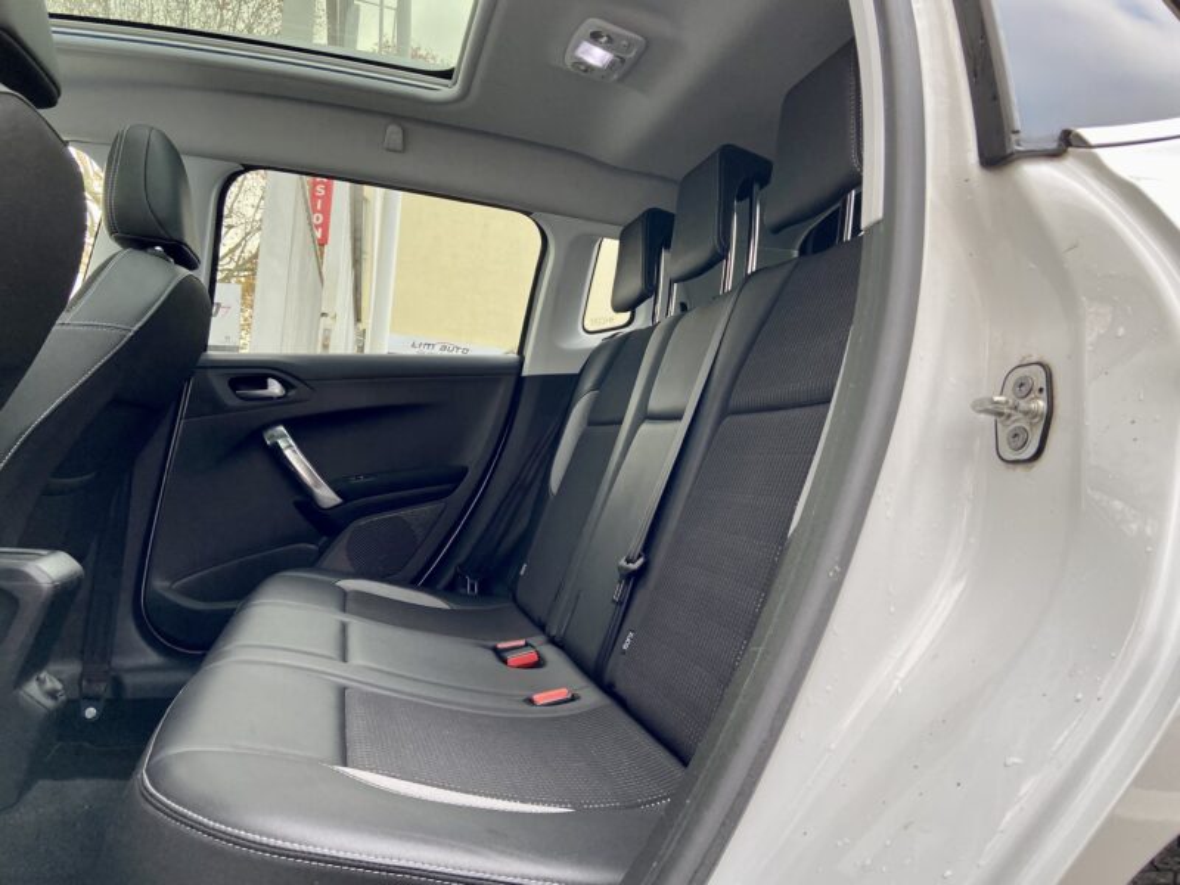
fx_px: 886
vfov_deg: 53.1
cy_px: 442
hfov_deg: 67.3
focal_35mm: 26
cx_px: 590
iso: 100
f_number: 1.8
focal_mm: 4.25
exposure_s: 1/122
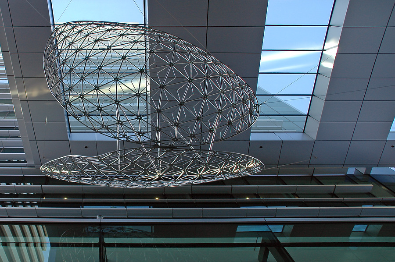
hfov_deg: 67.4
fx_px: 296
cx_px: 198
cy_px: 131
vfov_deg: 47.8
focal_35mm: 27
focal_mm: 18
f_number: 5
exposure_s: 1/100
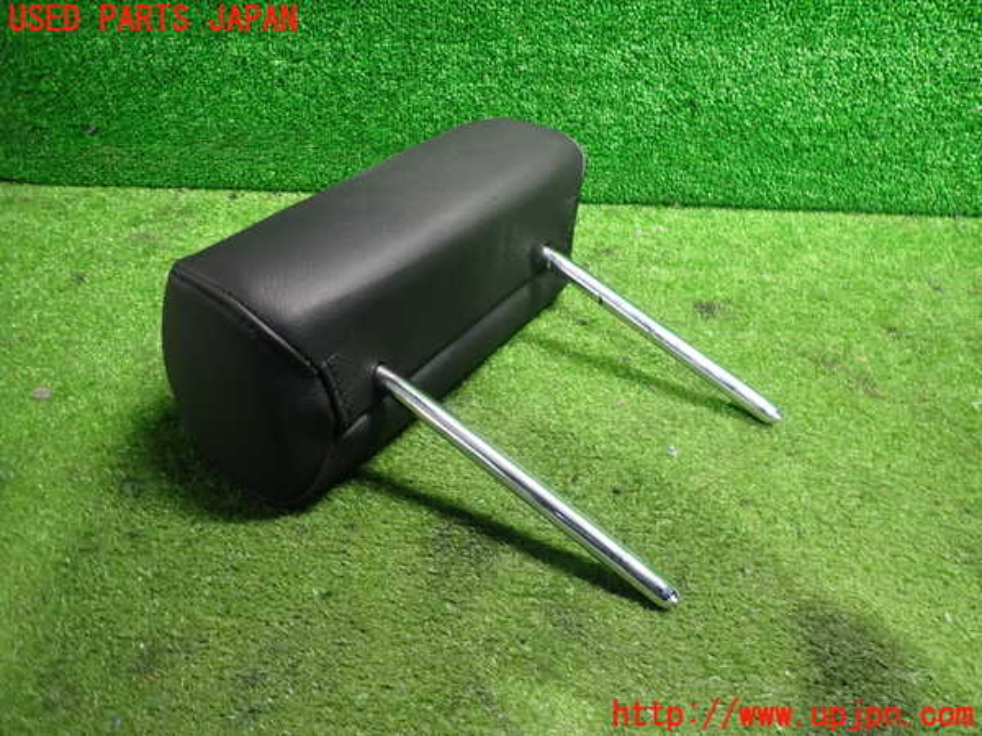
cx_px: 491
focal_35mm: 25
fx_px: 709
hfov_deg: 69.4
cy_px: 368
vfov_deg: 54.9
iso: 640
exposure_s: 1/30
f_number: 2
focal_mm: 4.5
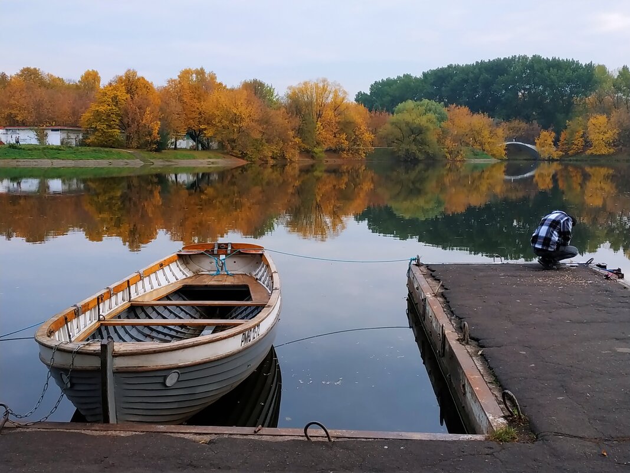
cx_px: 315
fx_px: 437
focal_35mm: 24
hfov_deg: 71.6
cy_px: 236
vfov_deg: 56.8
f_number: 1.9
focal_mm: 3.94
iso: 160
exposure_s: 1/404
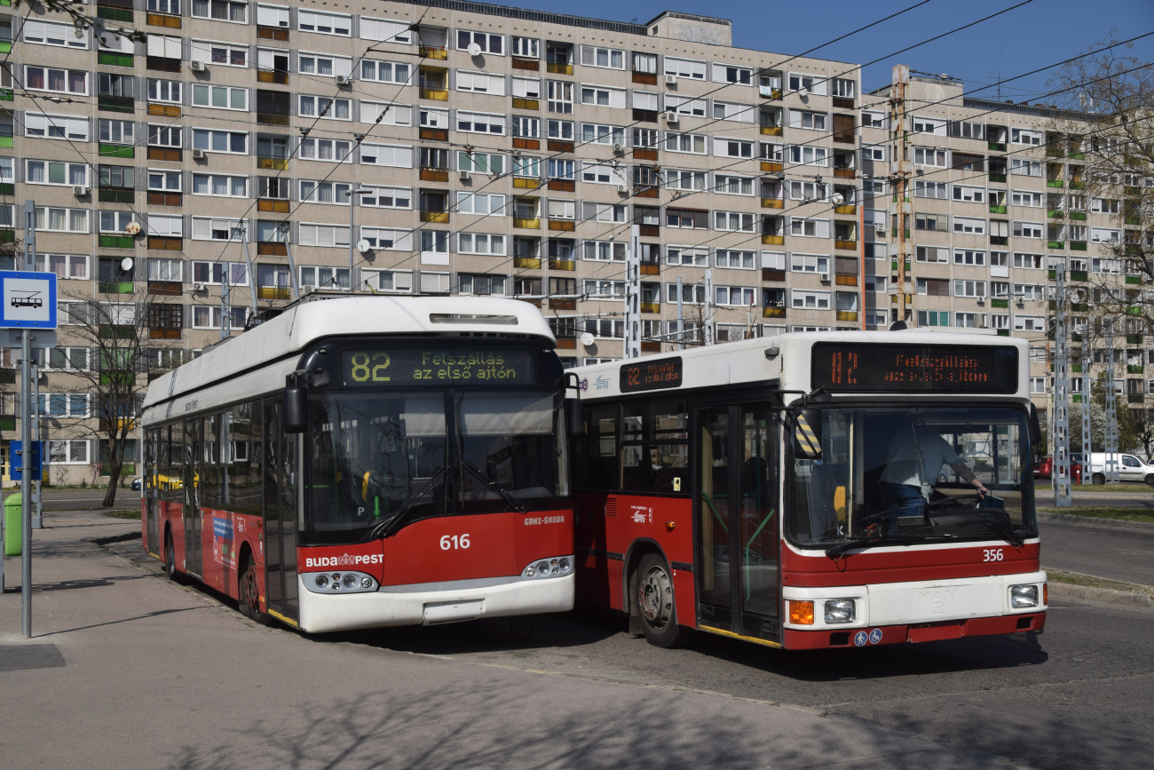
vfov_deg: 20.6
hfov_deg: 30.5
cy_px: 385
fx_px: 2116
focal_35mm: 66
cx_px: 577
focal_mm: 44
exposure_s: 1/500
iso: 100
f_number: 18
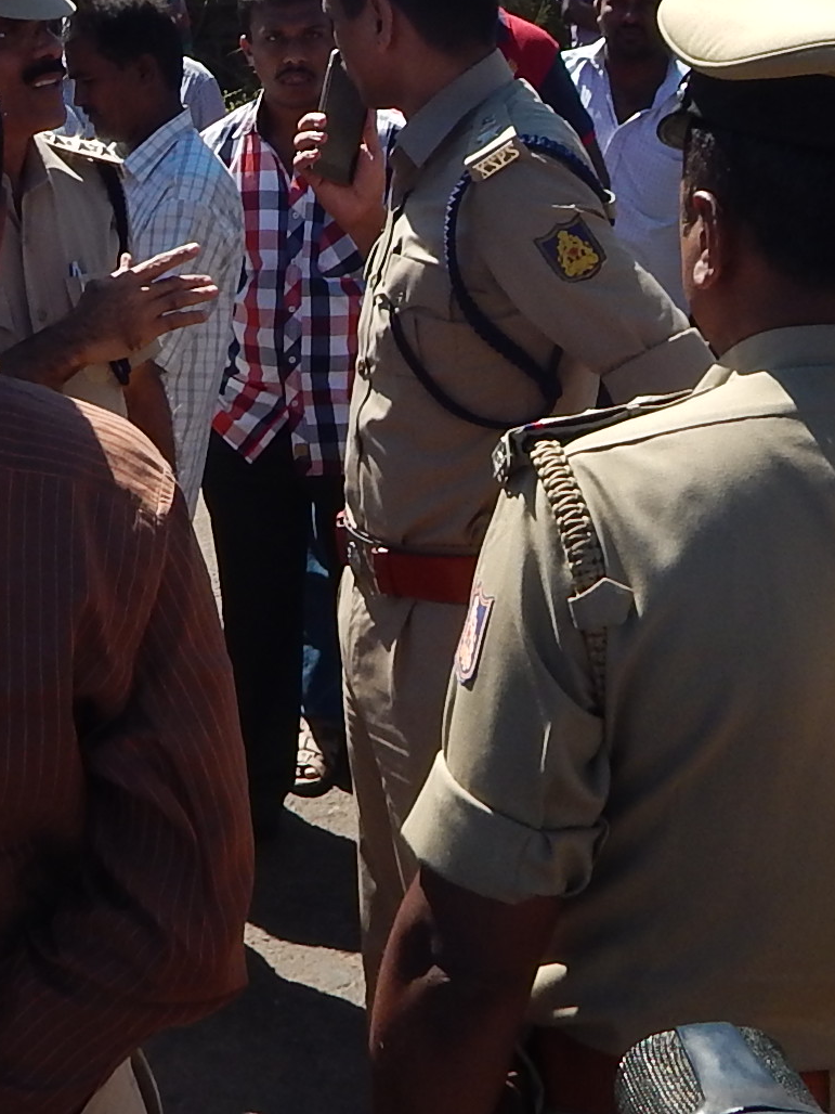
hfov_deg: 20.1
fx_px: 2348
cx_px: 305
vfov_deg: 25.7
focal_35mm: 73
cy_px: 82
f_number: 3
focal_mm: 4
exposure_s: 1/1250
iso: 125
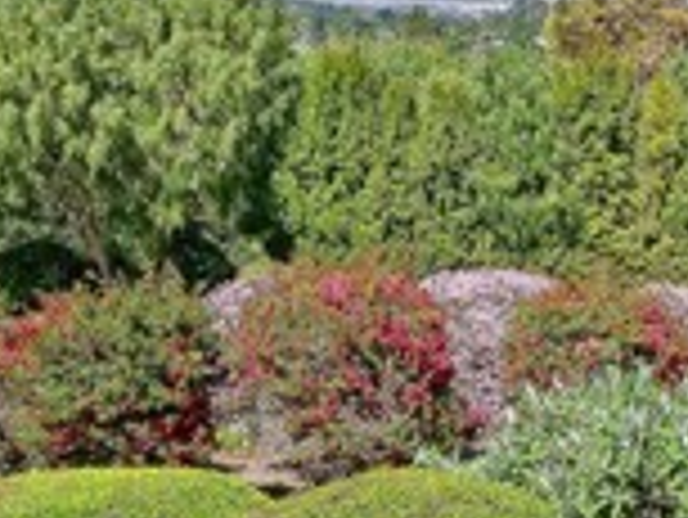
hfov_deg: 28.5
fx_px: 1333
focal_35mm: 67
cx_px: 517
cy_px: -126
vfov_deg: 20.4
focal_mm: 8
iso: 320
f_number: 14
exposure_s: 1/200
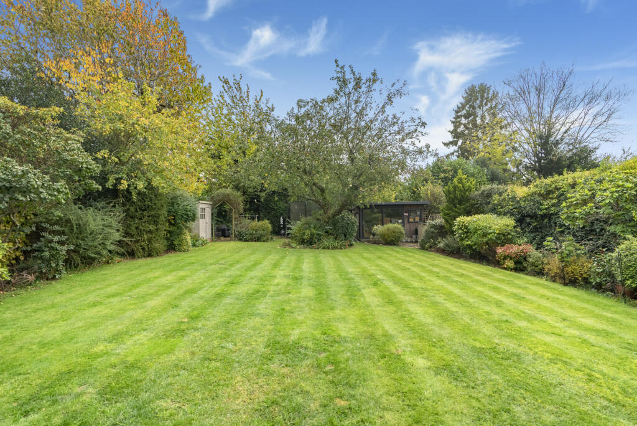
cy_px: 213
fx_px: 283
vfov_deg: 73.8
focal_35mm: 16
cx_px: 318
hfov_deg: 96.7
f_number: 4
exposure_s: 1/160
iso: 125
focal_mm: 16
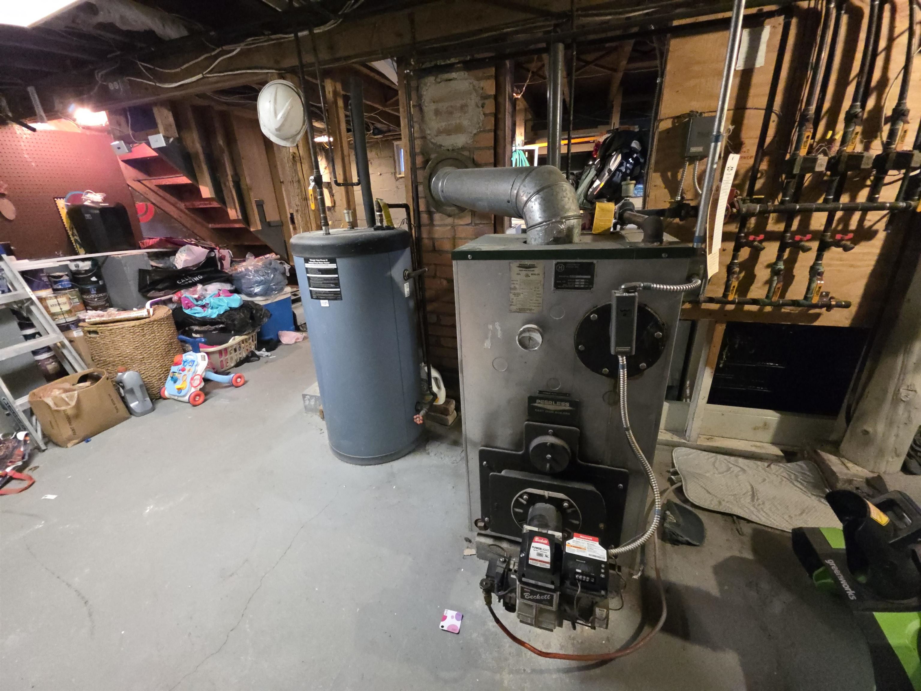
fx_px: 346
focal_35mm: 13
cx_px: 460
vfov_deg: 89.9
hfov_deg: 106.2
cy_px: 346
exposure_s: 1/60
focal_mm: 2.2
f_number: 1.9
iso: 1250
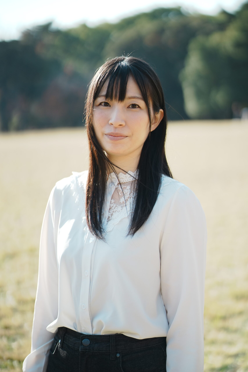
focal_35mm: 85
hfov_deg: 16.1
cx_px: 124
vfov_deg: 23.9
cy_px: 186
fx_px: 878
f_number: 1.8
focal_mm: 85
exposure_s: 1/8000
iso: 800
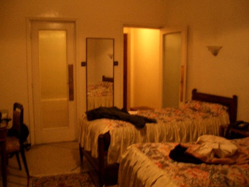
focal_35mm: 36
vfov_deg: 39.7
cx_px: 123
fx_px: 259
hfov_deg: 51.4
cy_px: 95
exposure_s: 1/8
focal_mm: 5.8
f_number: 2.6
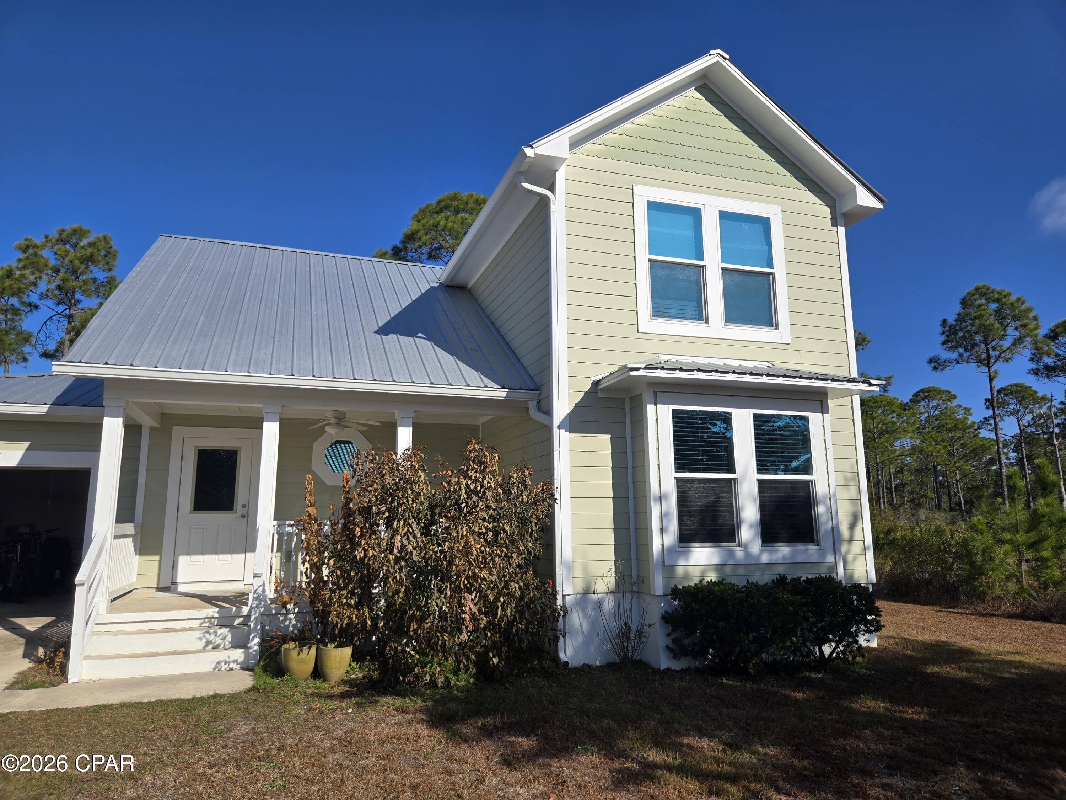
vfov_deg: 58.9
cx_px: 533
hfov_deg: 73.9
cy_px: 400
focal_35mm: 23
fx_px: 708
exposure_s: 1/2607
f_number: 1.8
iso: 25
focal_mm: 5.4
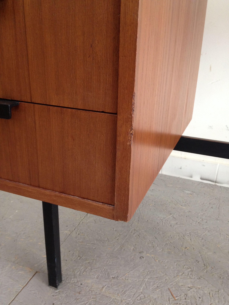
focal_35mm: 35
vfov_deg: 52.6
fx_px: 309
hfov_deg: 40.7
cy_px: 152
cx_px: 114
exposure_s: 1/20
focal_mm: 4.28
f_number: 2.4
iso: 160
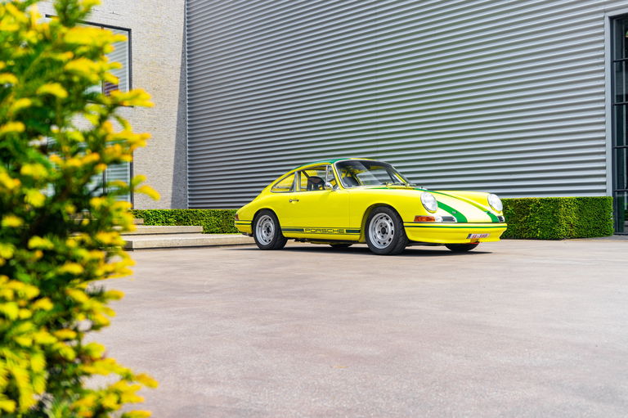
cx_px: 314
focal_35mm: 41
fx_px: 715
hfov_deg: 47.4
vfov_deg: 32.6
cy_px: 209
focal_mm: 41
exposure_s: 1/125
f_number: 5.6
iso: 50
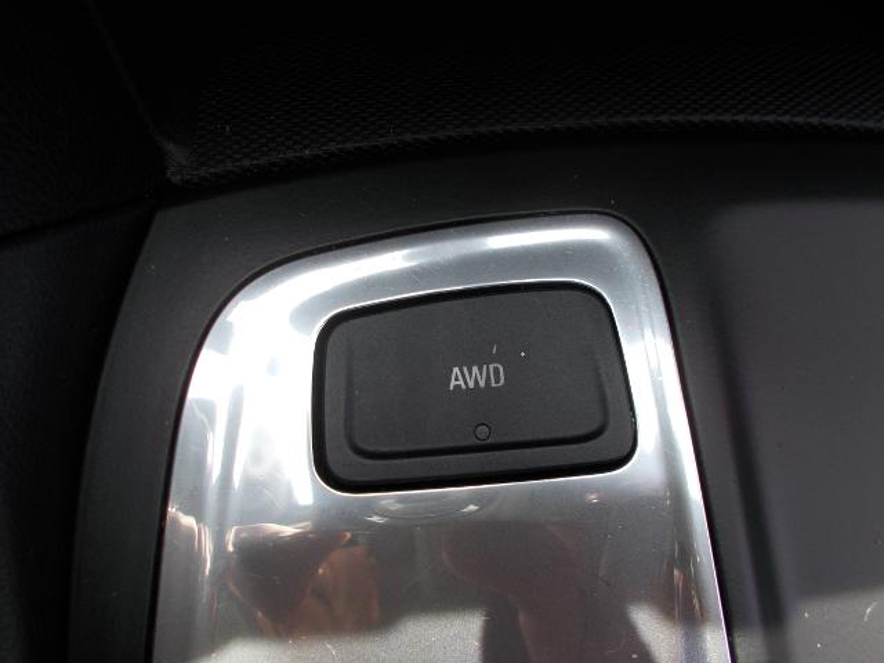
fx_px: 664
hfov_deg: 67.3
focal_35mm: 26
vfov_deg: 53.1
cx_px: 442
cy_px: 332
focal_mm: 4.6
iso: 80
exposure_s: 1/125
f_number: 3.2
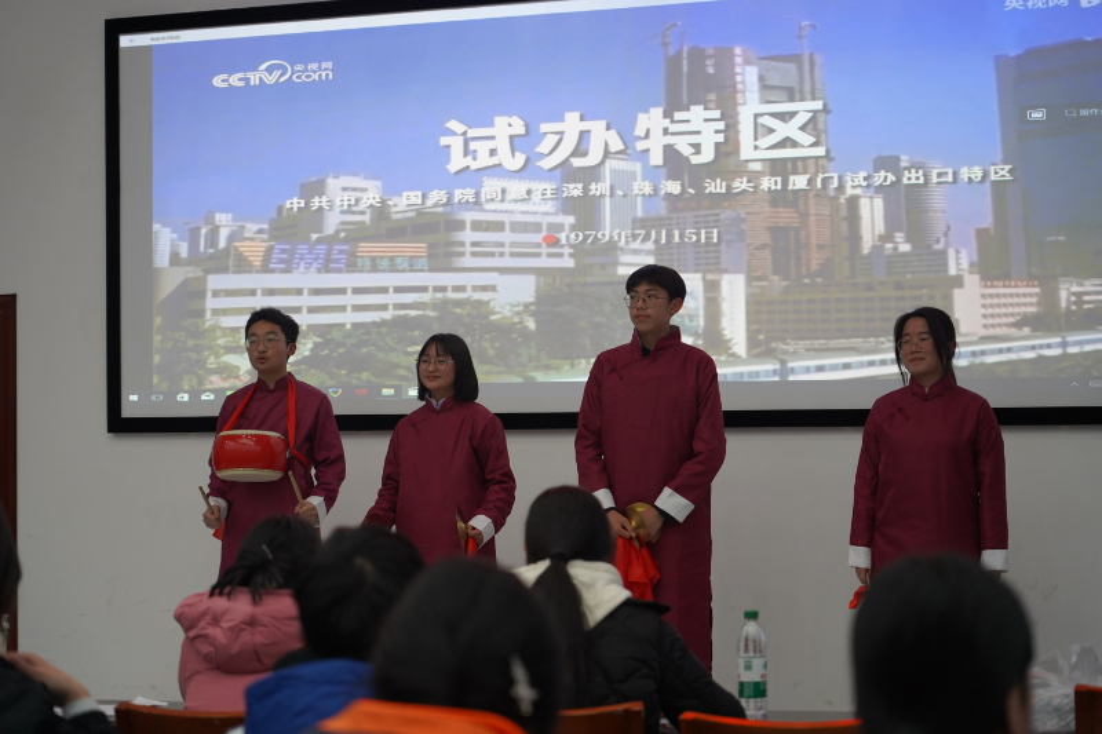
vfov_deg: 17.1
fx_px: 2448
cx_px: 551
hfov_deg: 25.4
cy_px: 367
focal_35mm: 80
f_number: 4
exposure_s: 1/160
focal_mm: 80
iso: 2000
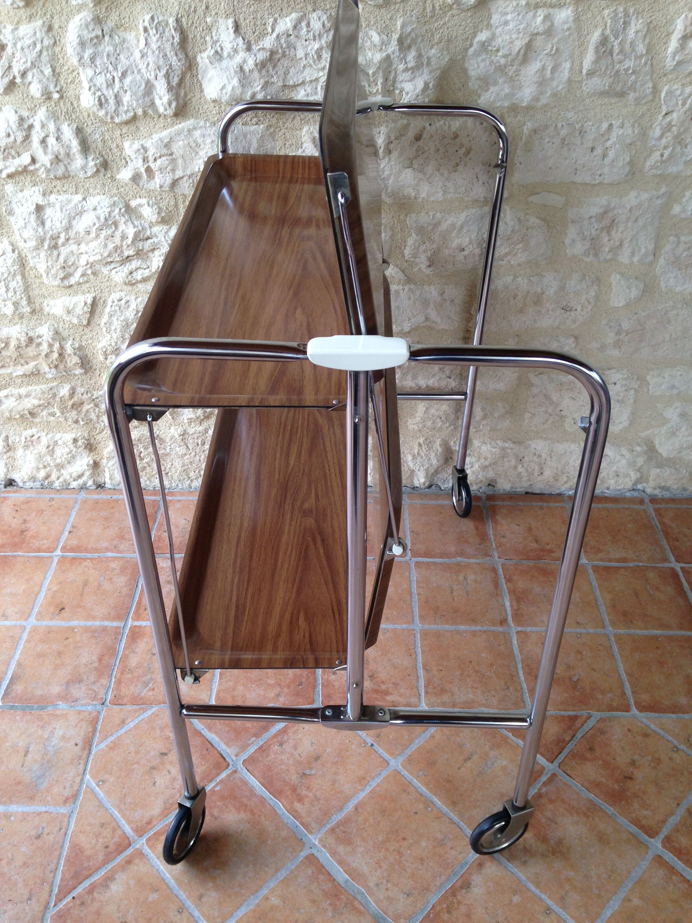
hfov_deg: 42.9
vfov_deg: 55.4
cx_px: 346
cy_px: 462
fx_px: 880
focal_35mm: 33
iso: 64
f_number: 2.4
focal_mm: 4.12
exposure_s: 1/120
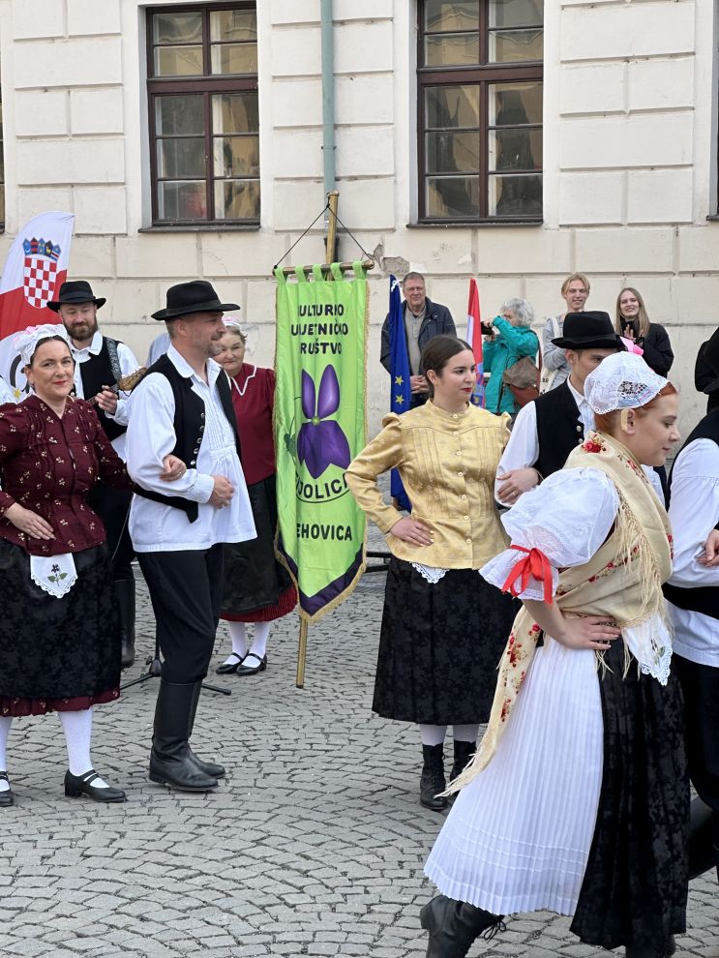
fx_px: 2132
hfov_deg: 19.1
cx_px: 360
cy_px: 479
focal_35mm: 77
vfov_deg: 25.3
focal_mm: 9
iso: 32
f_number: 2.8
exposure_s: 1/206
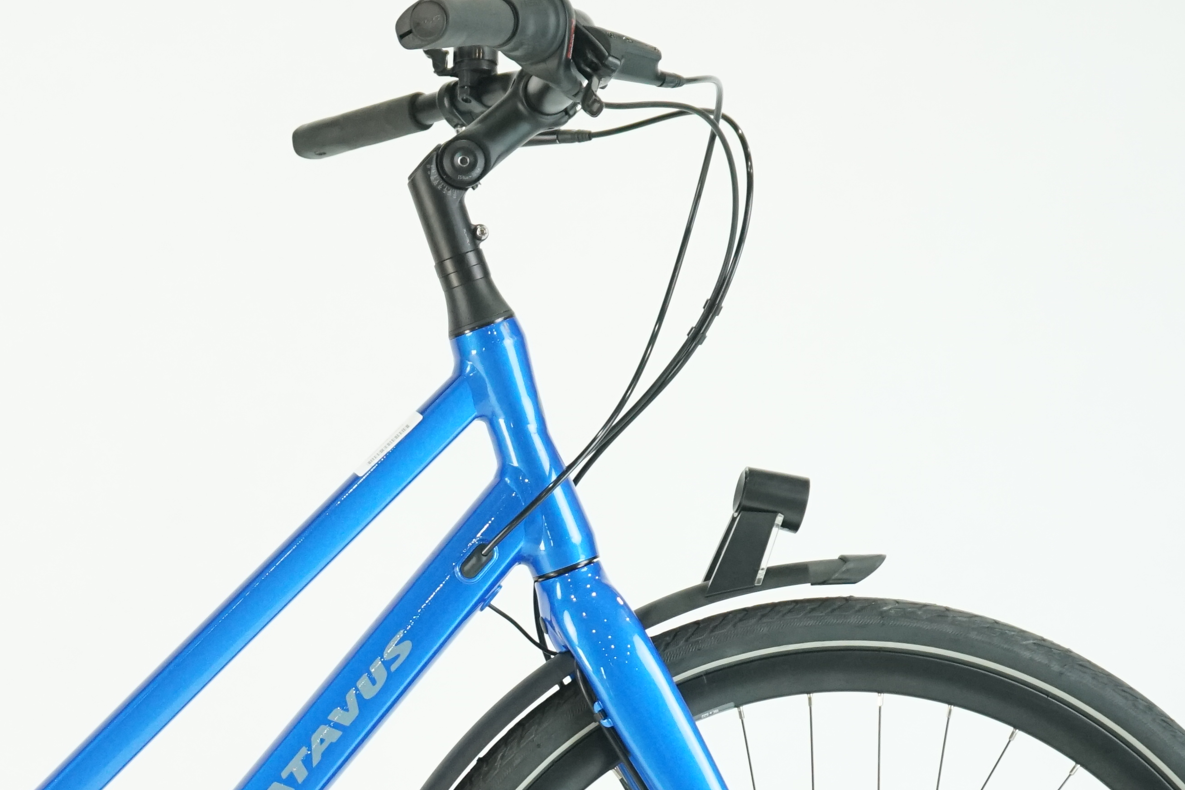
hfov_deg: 15.2
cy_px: 759
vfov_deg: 10.2
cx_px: 24
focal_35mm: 133
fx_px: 4377
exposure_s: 1/200
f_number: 5.6
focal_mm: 58
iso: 2500
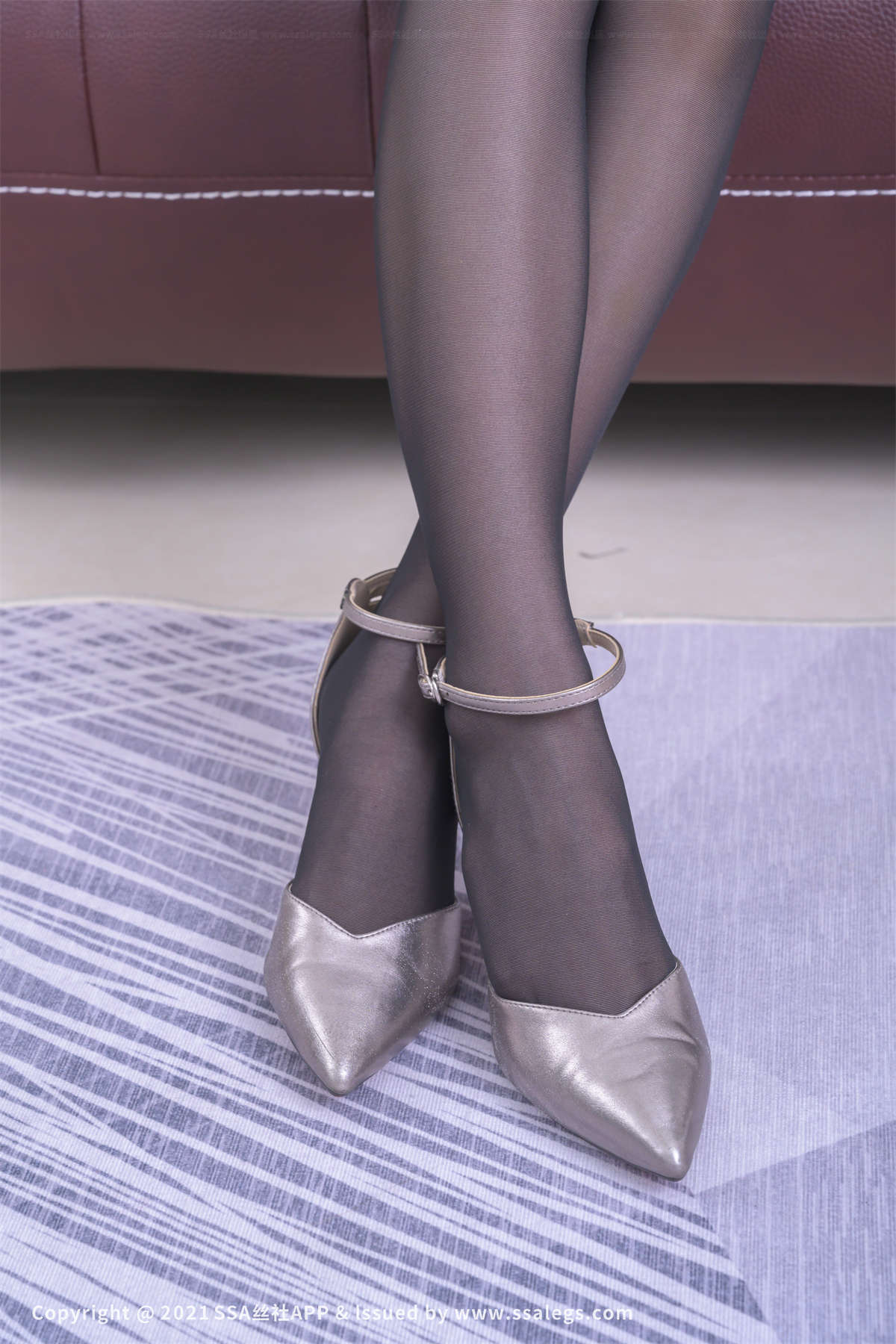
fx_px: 2426
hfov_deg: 20.9
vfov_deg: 31.0
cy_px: 672
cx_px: 448
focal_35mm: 65
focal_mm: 65
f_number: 8
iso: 640
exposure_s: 1/160
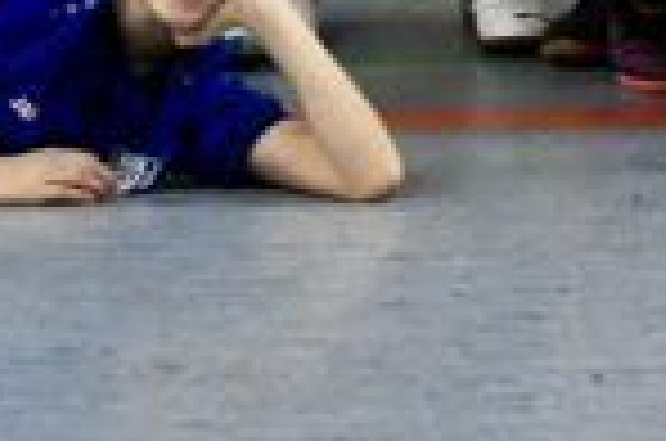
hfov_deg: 8.6
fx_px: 4357
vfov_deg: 5.6
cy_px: -610
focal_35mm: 236
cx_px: 801
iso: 5000
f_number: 2.8
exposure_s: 1/800
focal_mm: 34
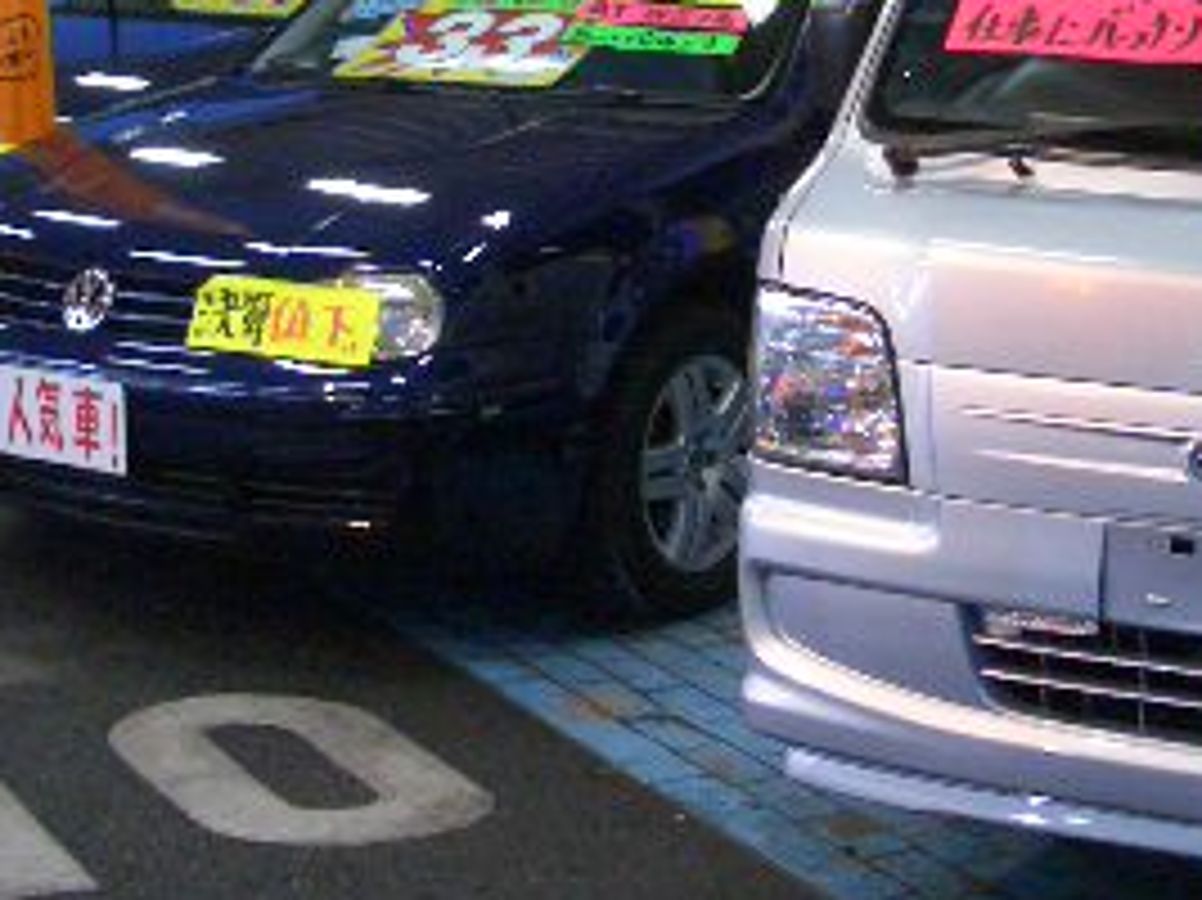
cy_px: 90
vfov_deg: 17.3
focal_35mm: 84
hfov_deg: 23.2
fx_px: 2915
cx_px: 756
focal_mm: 5.8
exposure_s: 1/25
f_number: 2.6
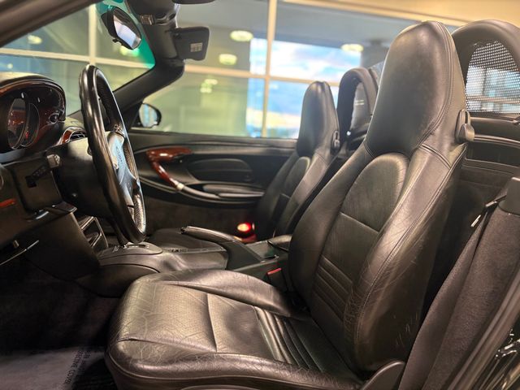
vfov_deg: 53.1
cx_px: 260
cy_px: 195
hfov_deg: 67.3
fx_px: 391
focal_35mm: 26
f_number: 1.6
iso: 250
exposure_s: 1/60
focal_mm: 5.96
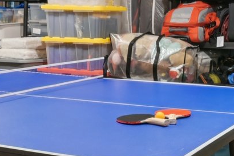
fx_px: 455
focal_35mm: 70
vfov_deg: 19.0
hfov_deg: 28.3
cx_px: 184
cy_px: 5
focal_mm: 14
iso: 200
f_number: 9
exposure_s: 2.5
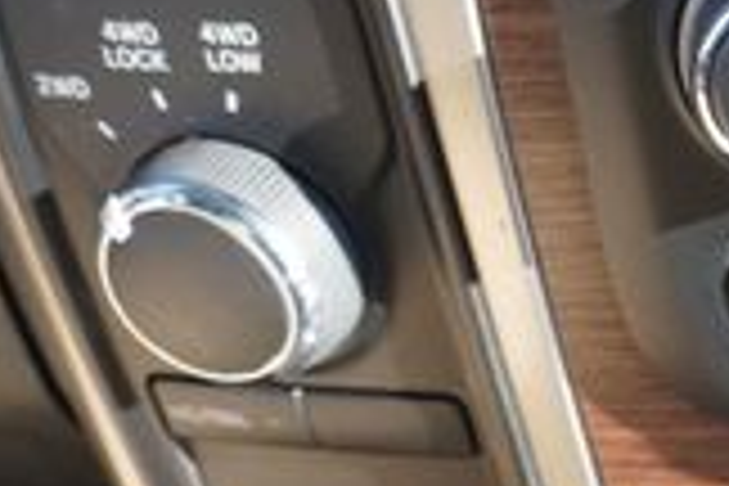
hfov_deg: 17.9
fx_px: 1924
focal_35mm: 95
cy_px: 360
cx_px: 1251
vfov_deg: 14.3
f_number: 4
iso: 200
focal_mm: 16
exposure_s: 1/60
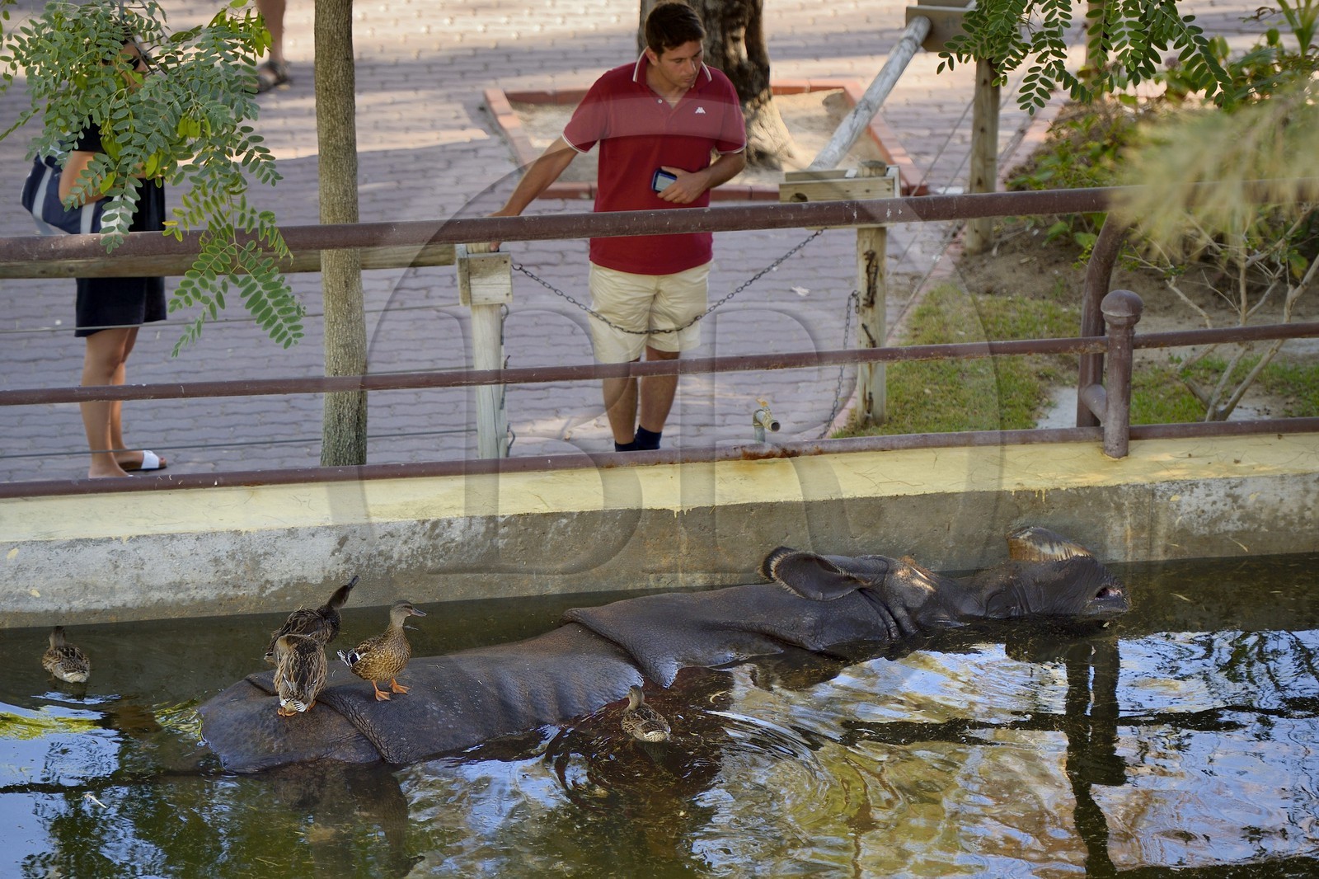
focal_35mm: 155
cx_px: 660
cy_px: 440
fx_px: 5677
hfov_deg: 13.3
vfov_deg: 8.9
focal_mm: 155
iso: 200
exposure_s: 1/320
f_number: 2.8
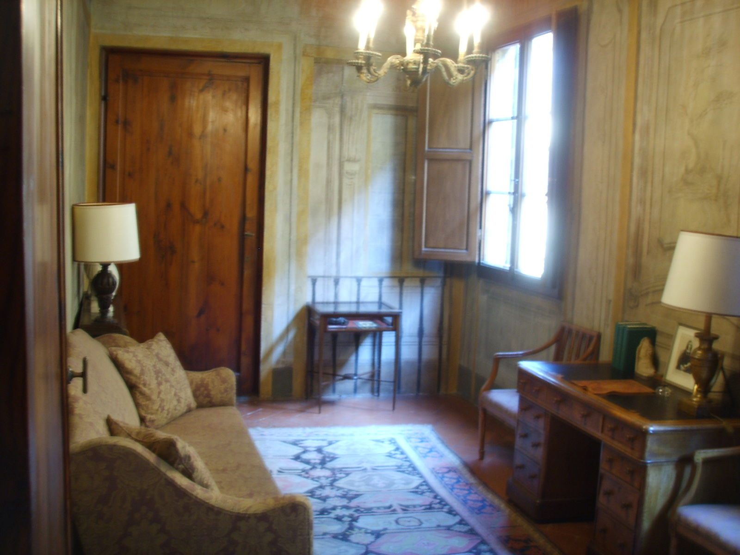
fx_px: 834
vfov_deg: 36.8
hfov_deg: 47.9
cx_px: 370
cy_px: 278
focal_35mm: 39
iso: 63
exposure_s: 1/2
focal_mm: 6.6
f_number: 3.5
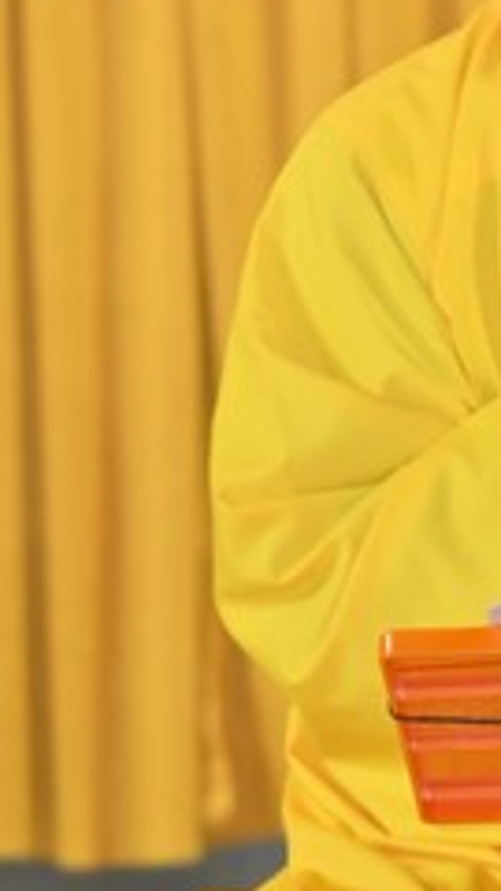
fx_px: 13367
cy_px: 208
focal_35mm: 566
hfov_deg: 2.1
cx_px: 720
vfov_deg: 3.8
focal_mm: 200
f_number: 3.5
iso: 2000
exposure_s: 1/160
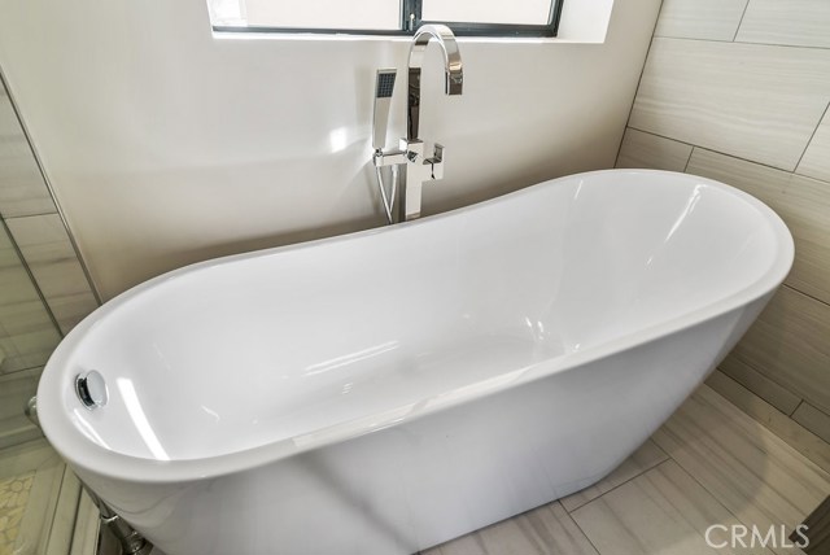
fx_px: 415
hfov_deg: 89.9
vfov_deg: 67.5
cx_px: 415
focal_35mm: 18
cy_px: 278
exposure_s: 1/100
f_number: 8
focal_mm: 18
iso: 125
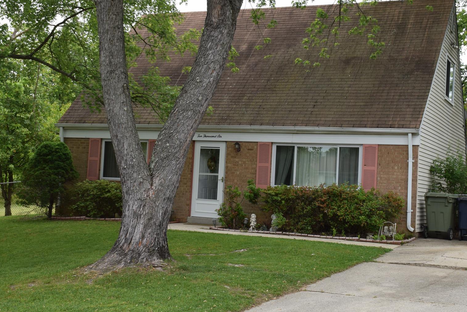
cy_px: 142
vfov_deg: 22.3
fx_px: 791
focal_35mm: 61
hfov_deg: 32.9
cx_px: 257
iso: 320
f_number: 8
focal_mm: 30
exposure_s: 1/250
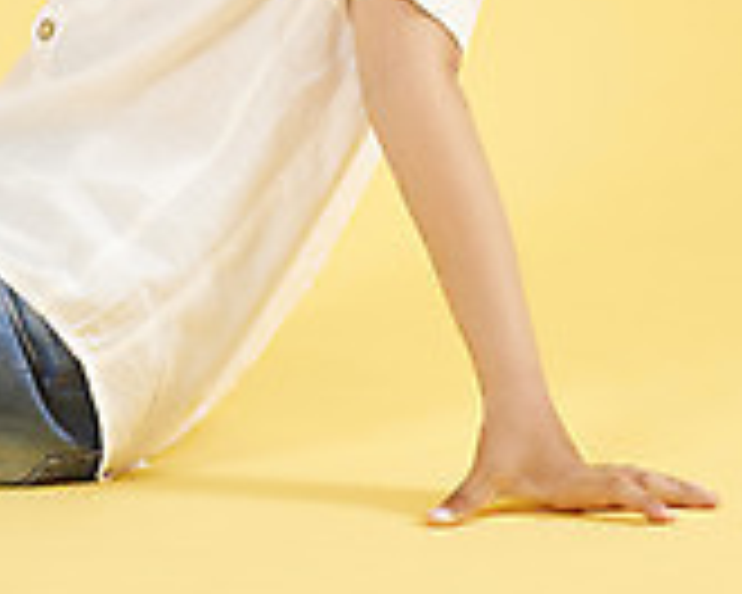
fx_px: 8960
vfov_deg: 3.8
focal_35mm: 408
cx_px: -205
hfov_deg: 4.7
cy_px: -180
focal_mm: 120
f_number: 8
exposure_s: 1/125
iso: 125
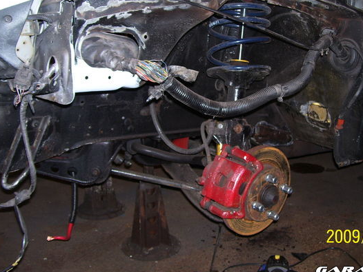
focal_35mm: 45
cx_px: 213
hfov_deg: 41.9
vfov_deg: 32.1
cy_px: 112
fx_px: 472
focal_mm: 6
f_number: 2.7
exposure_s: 1/60
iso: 80
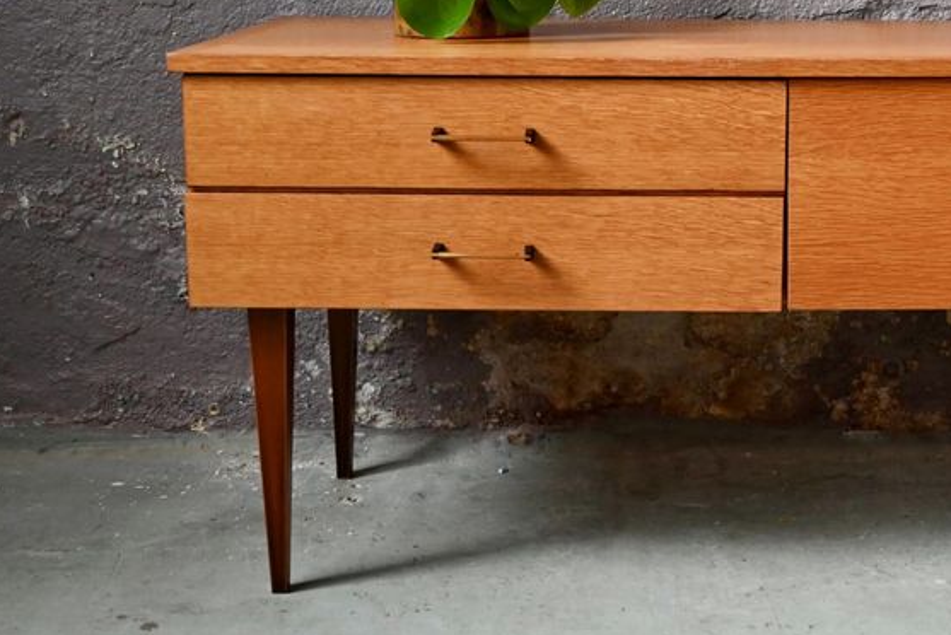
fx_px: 1636
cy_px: 148
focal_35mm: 62
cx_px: 734
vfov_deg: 21.8
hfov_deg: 31.7
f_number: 4
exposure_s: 1/125
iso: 1000
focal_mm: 34.5
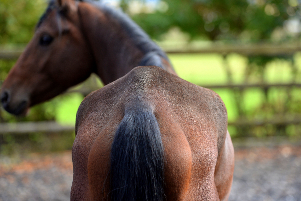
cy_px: 100
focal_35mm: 125
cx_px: 150
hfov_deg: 16.4
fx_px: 1045
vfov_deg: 11.0
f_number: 2.8
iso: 100
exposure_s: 1/200
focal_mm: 125
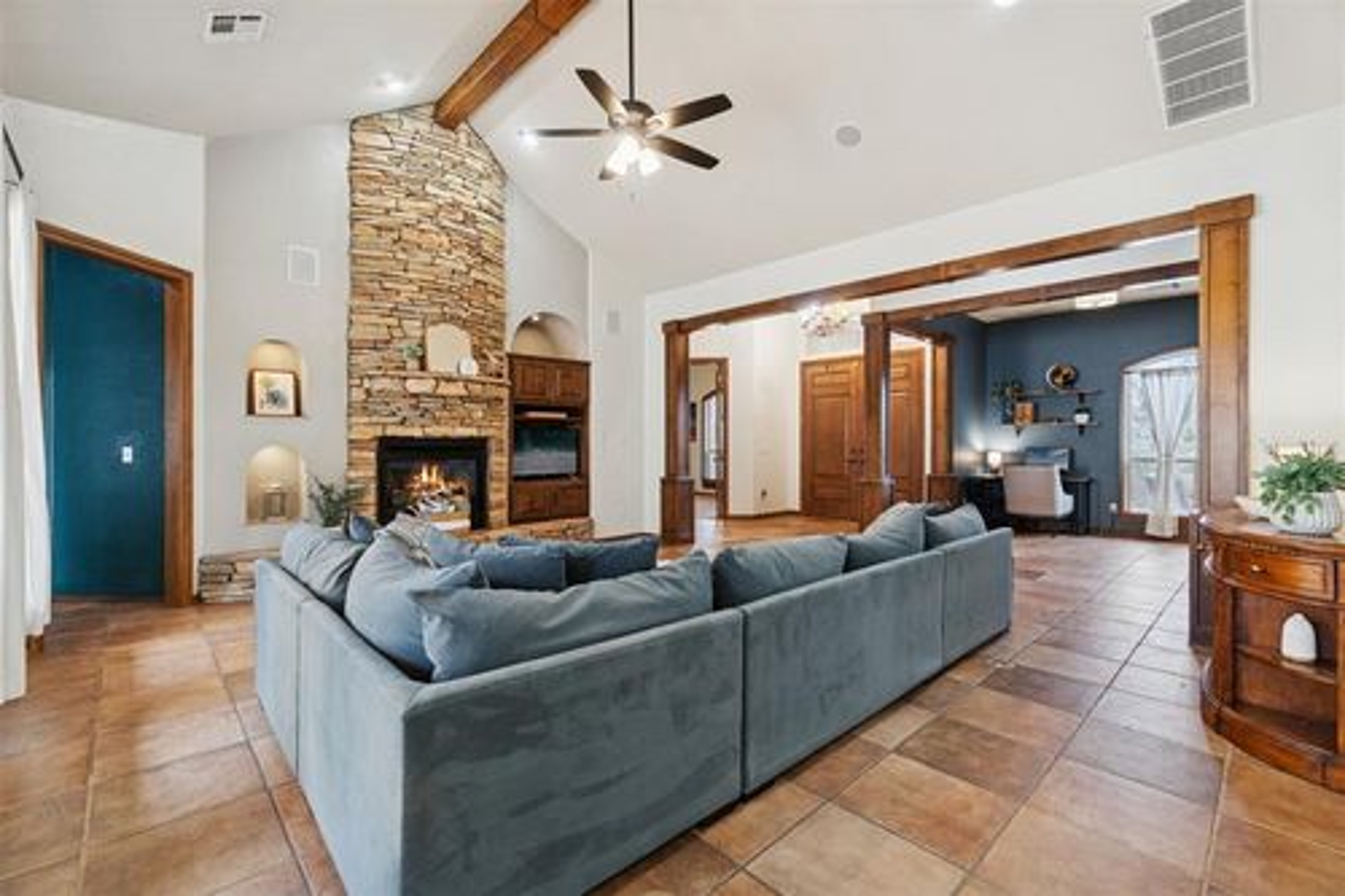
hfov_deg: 100.4
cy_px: 448
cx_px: 672
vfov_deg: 77.3
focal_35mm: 15
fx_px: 560
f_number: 6.3
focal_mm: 10
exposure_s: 1/20
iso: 200
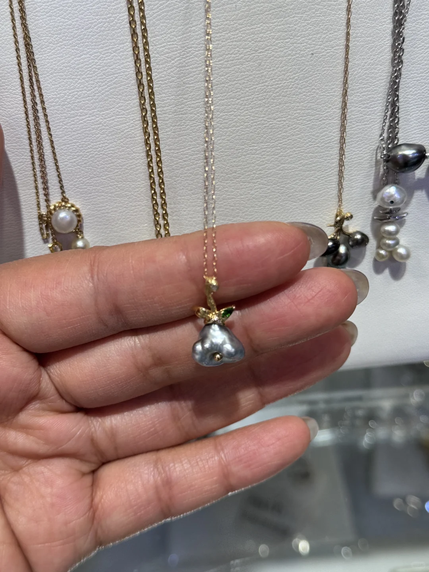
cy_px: 286
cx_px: 214
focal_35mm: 48
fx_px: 793
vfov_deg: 39.7
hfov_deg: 30.3
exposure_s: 1/362
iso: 64
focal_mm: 6.76
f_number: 1.78
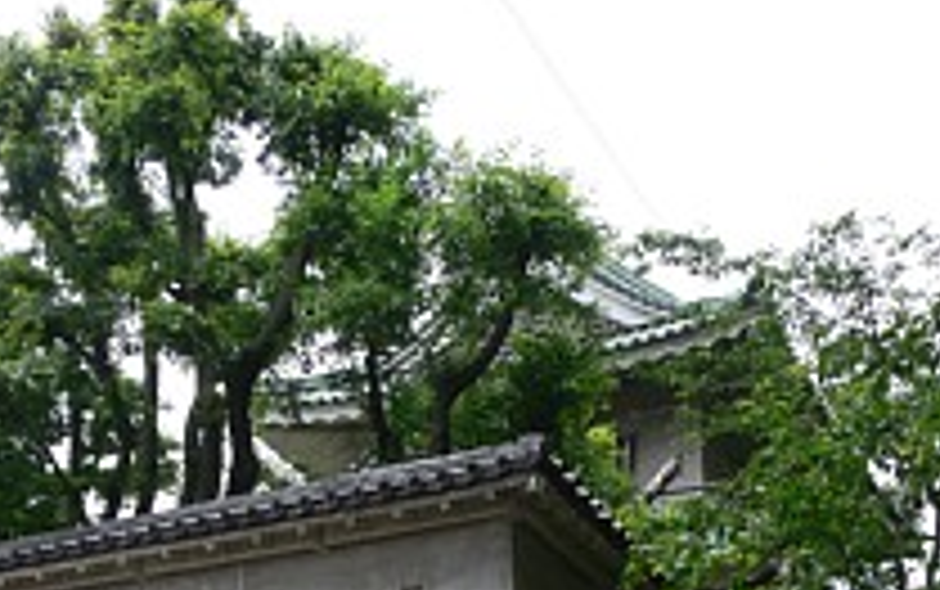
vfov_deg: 17.9
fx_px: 1820
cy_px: 617
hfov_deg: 28.9
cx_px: 423
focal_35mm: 71
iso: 80
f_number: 5.6
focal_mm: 7.4
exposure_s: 1/200
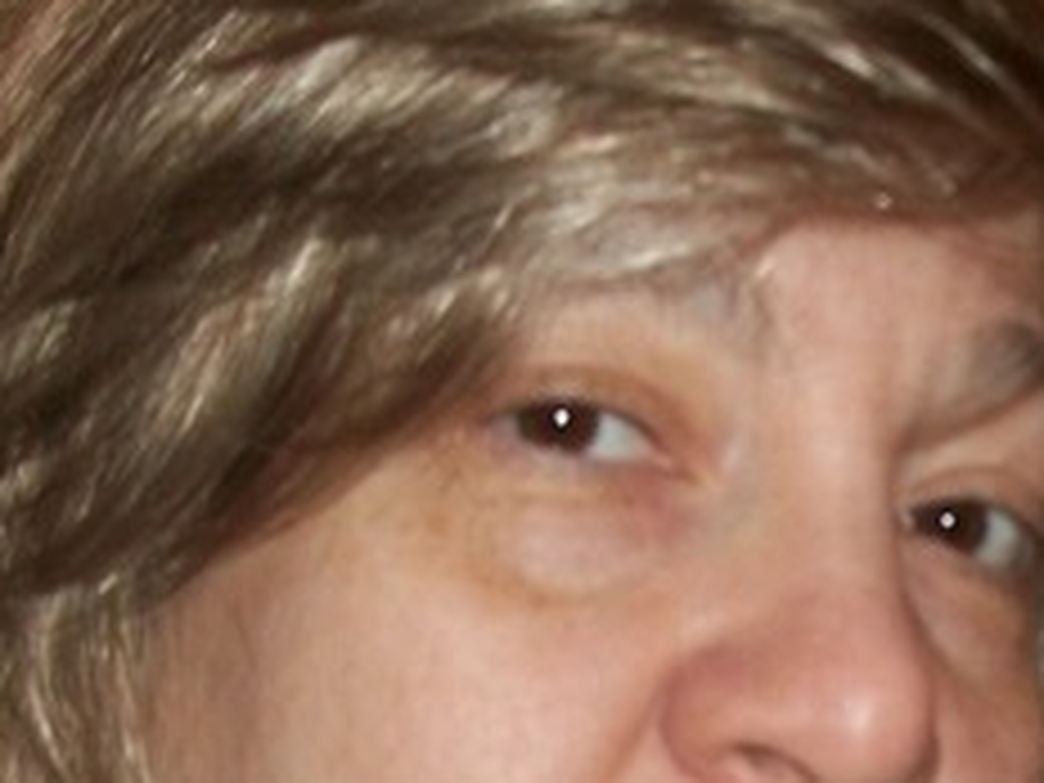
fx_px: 3770
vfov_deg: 11.6
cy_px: 936
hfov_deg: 15.4
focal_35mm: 125
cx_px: 1127
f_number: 2.9
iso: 80
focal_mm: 5.7
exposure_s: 1/30
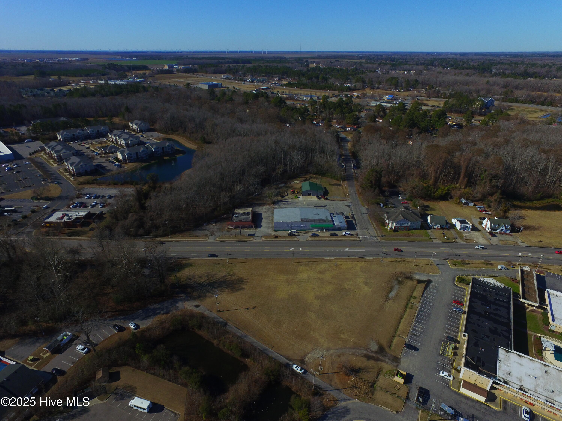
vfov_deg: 66.0
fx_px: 325
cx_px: 281
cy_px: 210
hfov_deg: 81.7
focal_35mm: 20
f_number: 2.8
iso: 100
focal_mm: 3.61
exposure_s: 1/2212
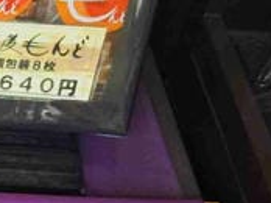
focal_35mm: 159
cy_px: 240
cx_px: -582
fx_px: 1243
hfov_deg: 9.4
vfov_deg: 9.2
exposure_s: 1/310
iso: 50
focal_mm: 8.72
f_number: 2
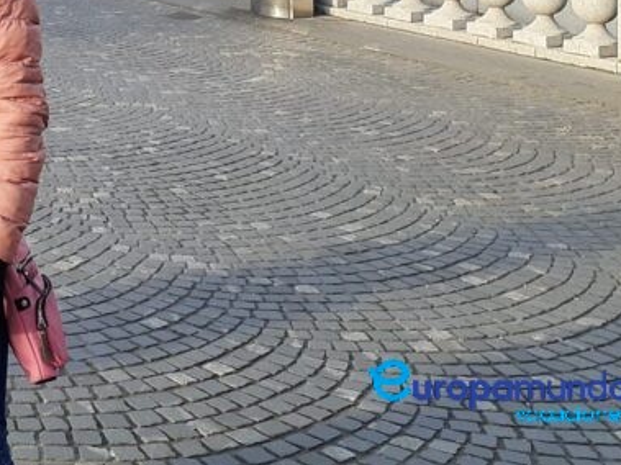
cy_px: -196
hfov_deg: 22.4
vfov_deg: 17.5
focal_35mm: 77
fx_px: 1381
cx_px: -206
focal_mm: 3.6
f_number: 1.9
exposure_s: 1/395
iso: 40
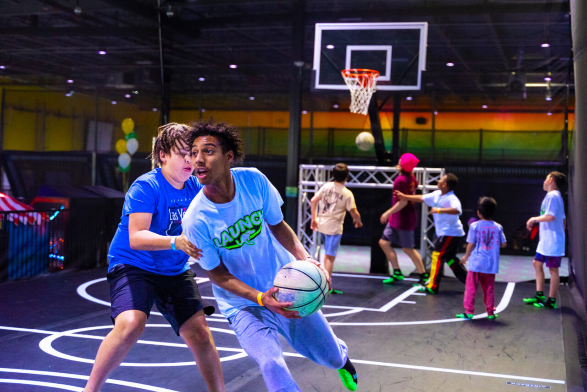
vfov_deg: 27.0
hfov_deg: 39.6
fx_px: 816
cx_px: 294
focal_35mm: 50
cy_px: 196
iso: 6400
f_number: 2.8
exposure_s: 1/500
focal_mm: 50
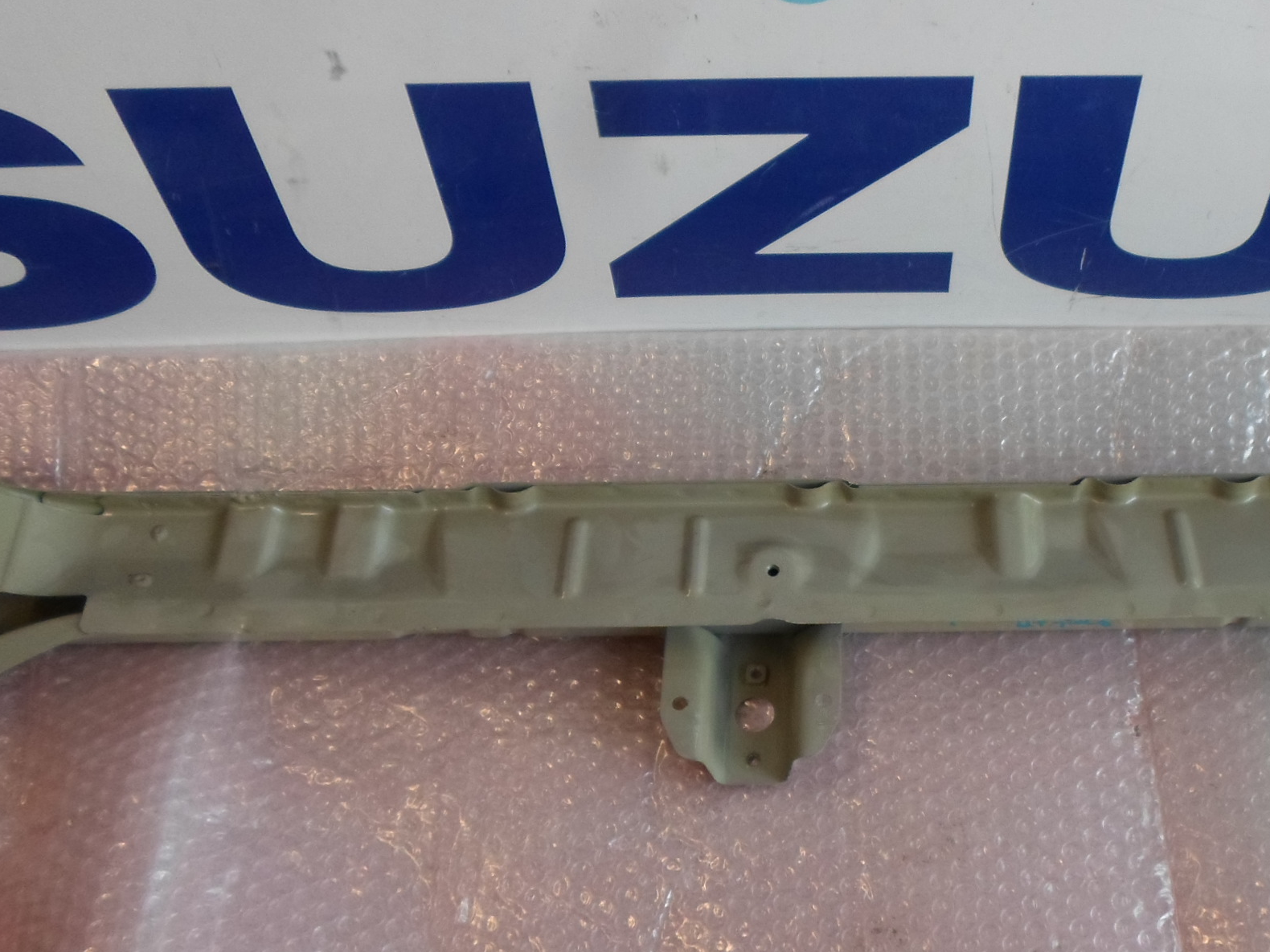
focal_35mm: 41
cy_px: 374
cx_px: 883
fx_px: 1504
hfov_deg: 44.8
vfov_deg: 35.0
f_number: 2.5
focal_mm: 4.5
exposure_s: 1/45
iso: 80
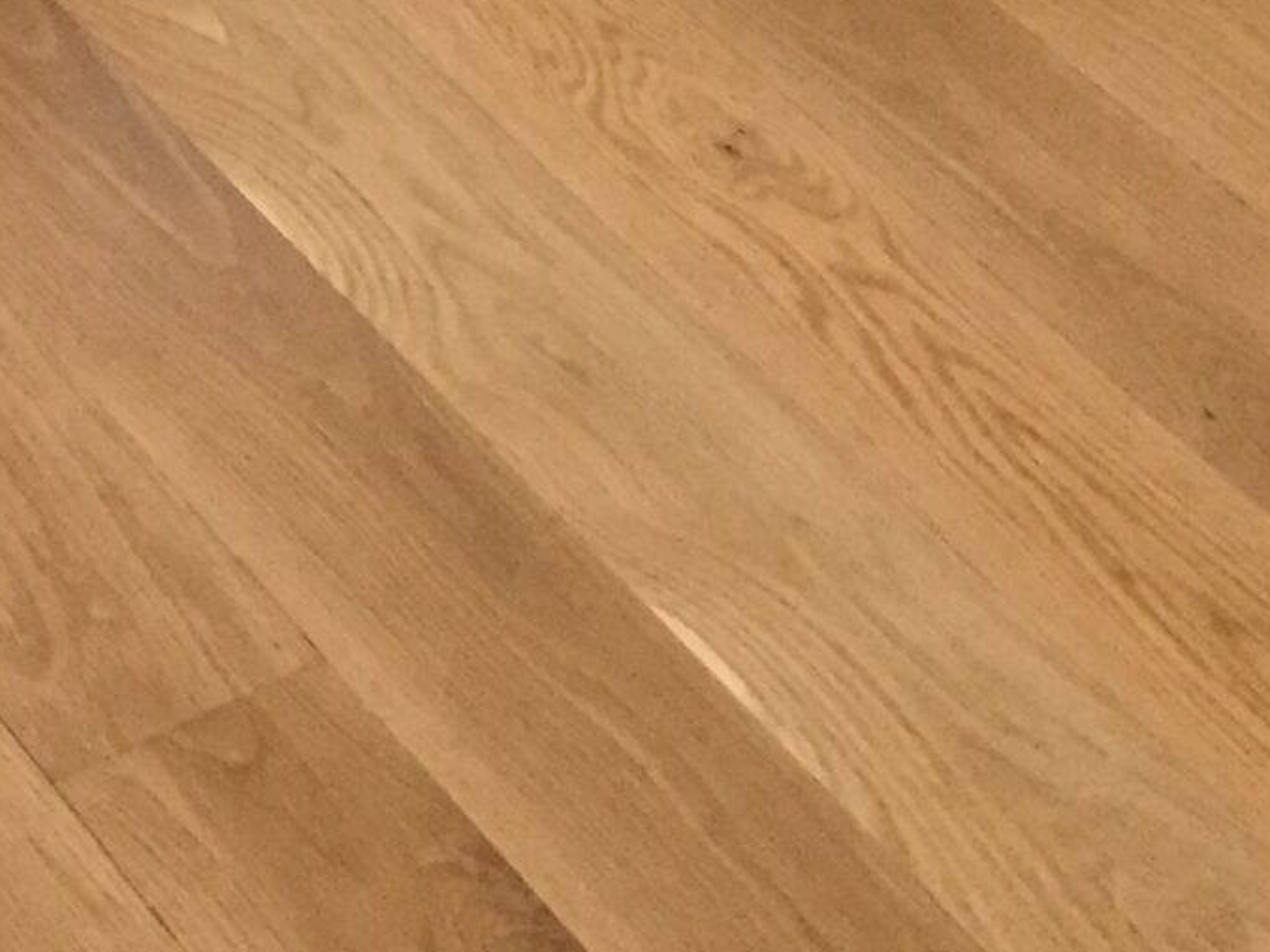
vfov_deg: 12.8
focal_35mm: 110
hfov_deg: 16.2
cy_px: -450
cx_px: -698
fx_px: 4035
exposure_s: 1/33
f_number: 2.2
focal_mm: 4.15
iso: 250
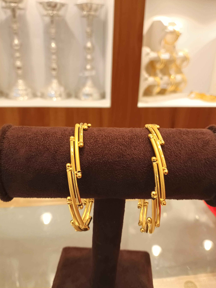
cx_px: 108
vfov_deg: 65.3
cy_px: 144
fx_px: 225
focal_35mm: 27
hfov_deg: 51.4
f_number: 1.8
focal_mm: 3.61
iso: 100
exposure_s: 1/100
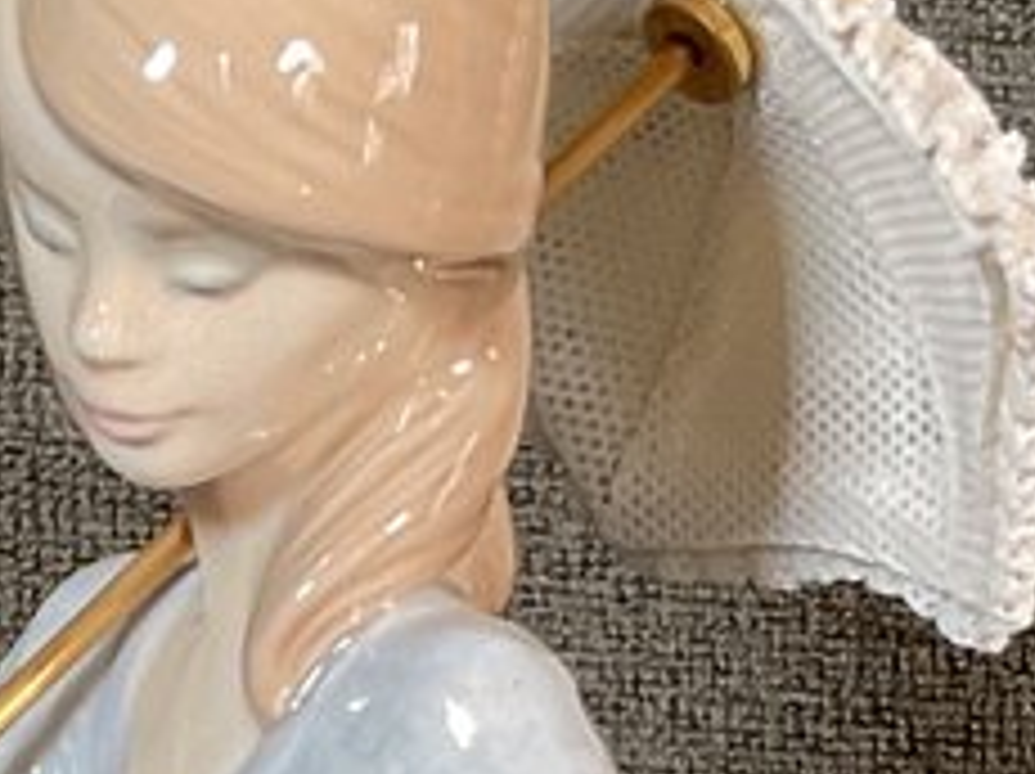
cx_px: 137
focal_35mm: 191
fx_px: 5705
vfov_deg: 7.4
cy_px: 1726
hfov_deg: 10.3
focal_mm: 3
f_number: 1.8
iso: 100
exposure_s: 1/60
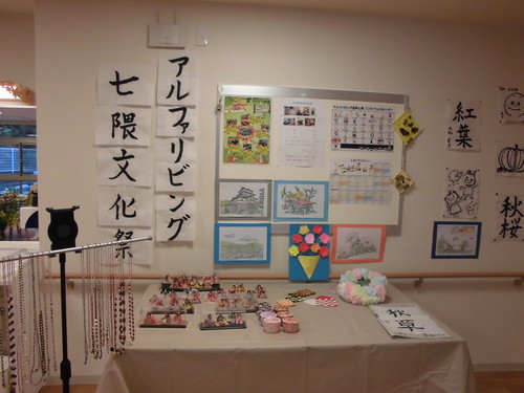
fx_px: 394
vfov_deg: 53.1
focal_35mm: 26
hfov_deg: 67.3
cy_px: 196
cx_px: 262
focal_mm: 4.6
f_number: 3.5
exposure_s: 1/60
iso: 200
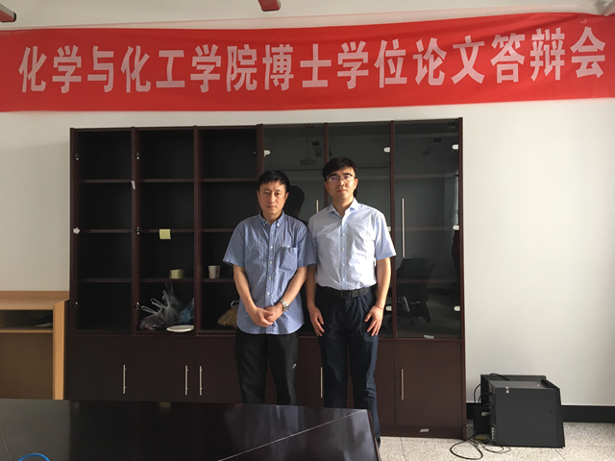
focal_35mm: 29
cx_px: 308
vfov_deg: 48.2
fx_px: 515
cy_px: 230
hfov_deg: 61.7
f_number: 2.2
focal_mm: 4.15
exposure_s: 1/33
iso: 64
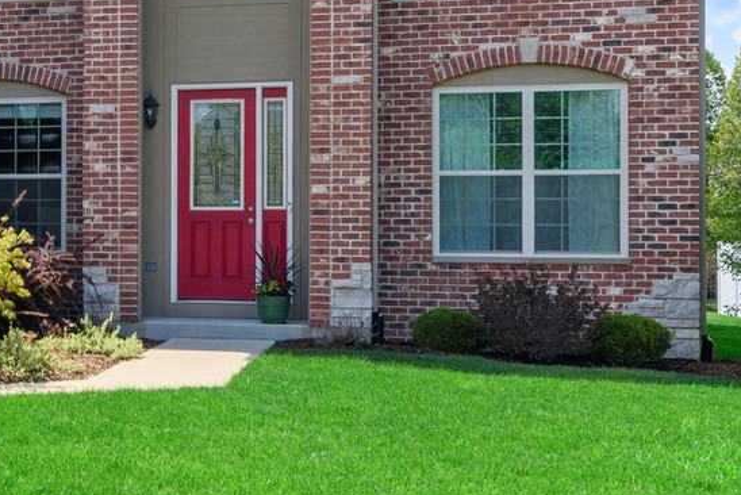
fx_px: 1339
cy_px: -111
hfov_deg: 28.0
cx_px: -89
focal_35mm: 65
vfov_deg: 19.6
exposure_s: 1/160
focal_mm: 22
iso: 100
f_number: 9
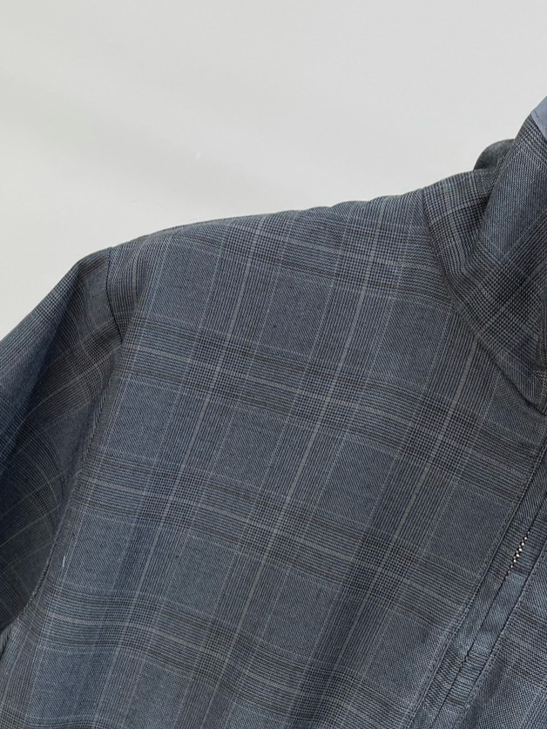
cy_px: 364
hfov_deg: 27.2
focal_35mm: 53
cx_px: 153
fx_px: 1116
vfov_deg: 36.2
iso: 50
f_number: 1.6
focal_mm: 5.1
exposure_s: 1/121
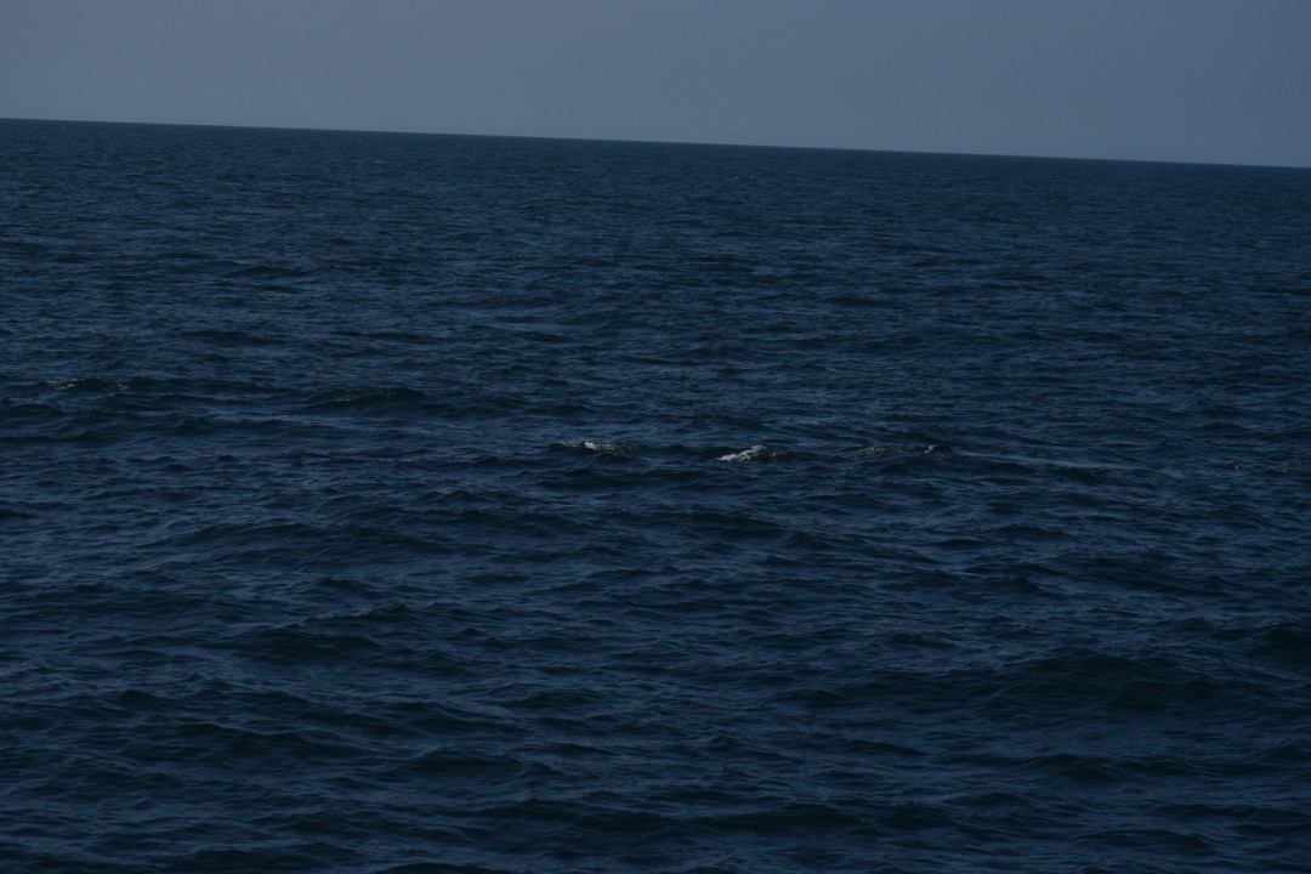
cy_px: 437
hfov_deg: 16.1
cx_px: 656
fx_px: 4643
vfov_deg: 10.8
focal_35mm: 128
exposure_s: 1/4000
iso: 200
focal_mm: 85
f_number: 7.1
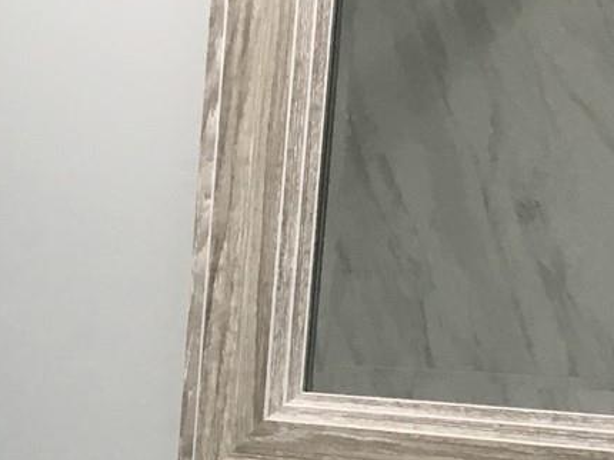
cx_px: -494
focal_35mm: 108
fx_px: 1915
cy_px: 567
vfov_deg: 13.3
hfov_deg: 15.6
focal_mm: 4.15
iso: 32
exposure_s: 1/30
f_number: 2.2
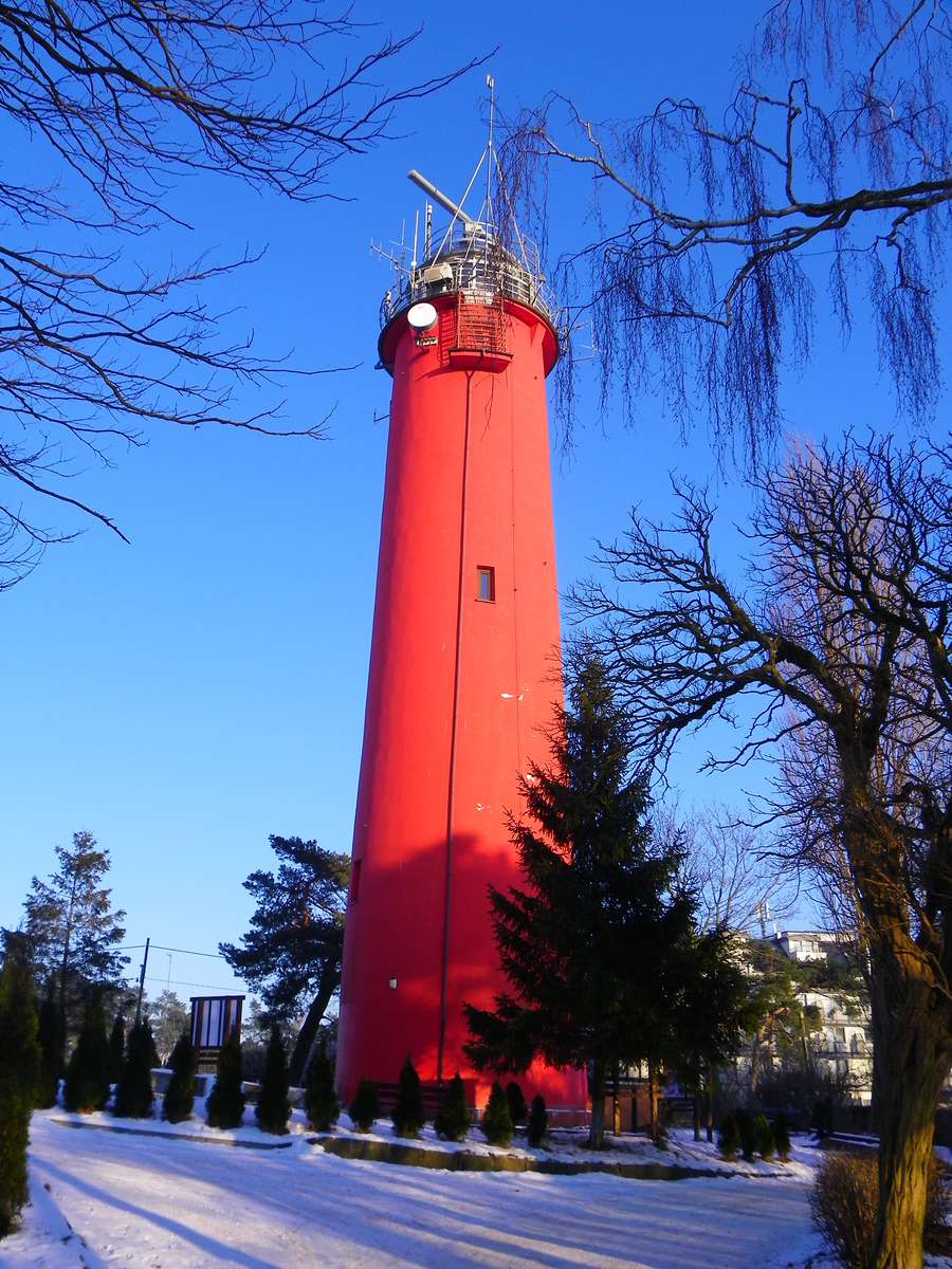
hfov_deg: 44.2
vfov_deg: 56.8
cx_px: 476
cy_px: 634
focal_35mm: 32
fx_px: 1173
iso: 64
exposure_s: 1/250
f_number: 4
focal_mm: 5.7
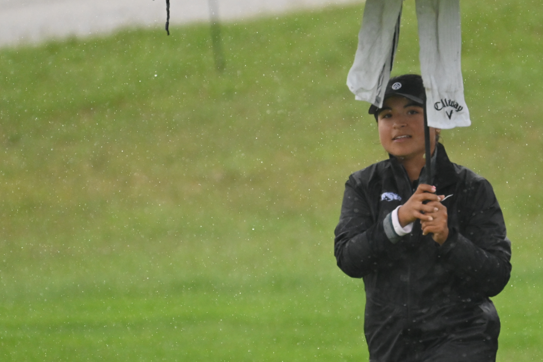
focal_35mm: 910
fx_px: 13724
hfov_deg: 2.3
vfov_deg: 1.5
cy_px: 188
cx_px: 409
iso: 2500
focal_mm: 400
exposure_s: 1/4000
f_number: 5.6
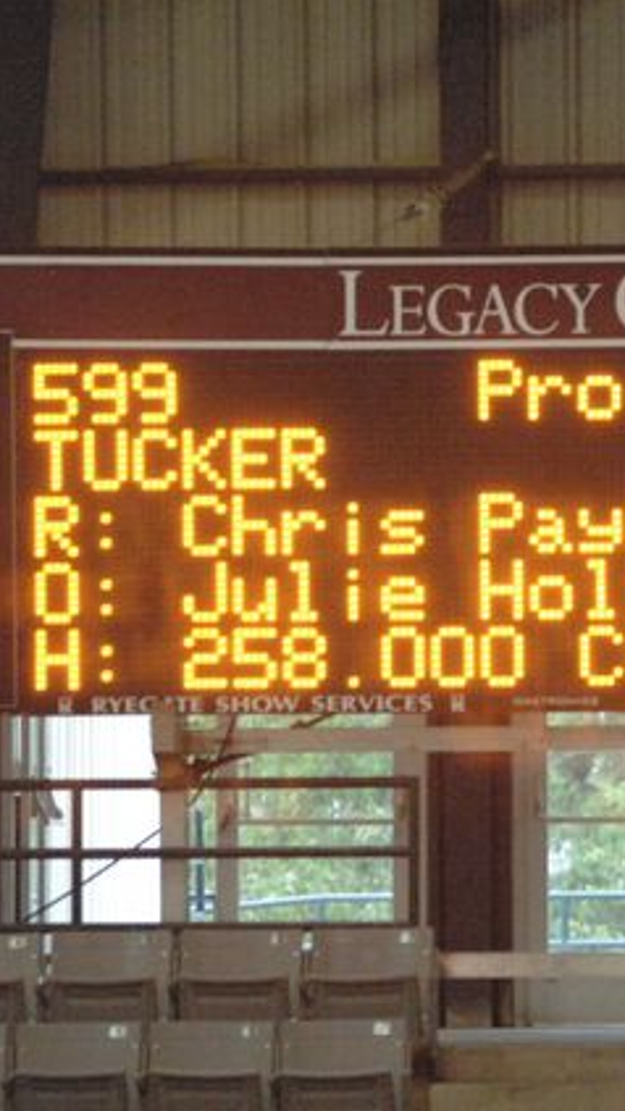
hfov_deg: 2.6
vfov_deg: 4.5
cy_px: 556
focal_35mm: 475
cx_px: 415
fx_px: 13992
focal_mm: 200
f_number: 2.8
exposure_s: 1/320
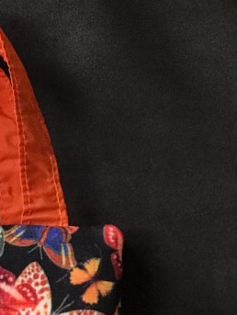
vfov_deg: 11.4
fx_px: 1549
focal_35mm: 170
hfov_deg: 8.6
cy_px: 384
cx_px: -68
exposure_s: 1/50
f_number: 2.8
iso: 320
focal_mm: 6.6
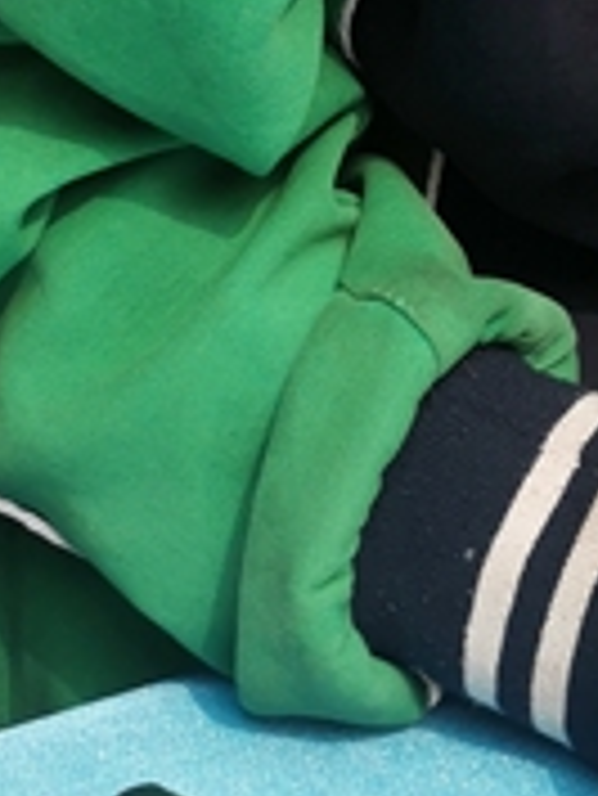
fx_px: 2991
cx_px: 1259
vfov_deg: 14.1
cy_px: -416
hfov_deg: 10.4
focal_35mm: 130
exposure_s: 1/1205
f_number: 1.8
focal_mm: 5.58
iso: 50
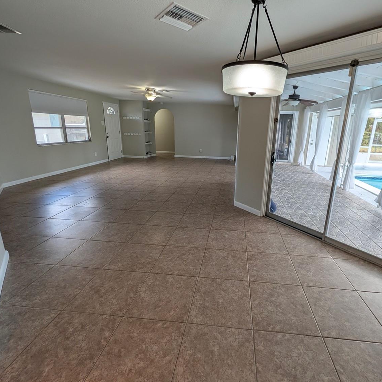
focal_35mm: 15
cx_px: 220
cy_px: 180
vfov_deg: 91.0
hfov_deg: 90.5
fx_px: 187
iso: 73
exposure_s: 1/120
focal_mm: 2.02
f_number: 1.7
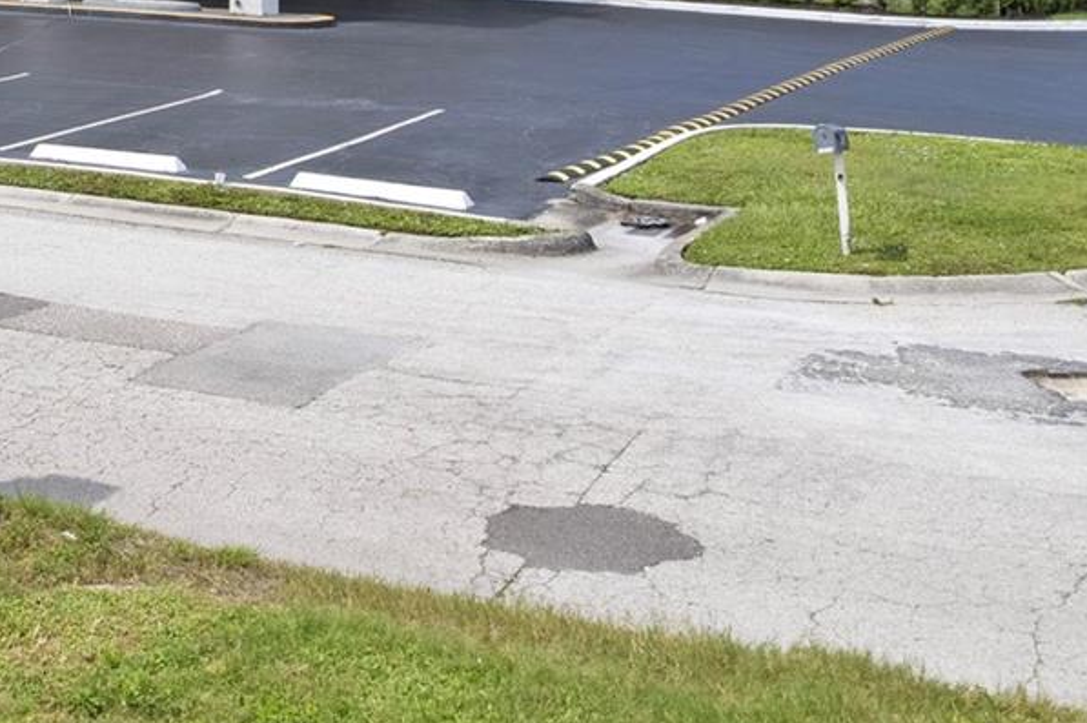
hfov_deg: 31.1
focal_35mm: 59
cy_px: -8
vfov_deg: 22.1
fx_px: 1780
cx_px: -35
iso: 110
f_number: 2.8
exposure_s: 1/1000
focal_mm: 8.38
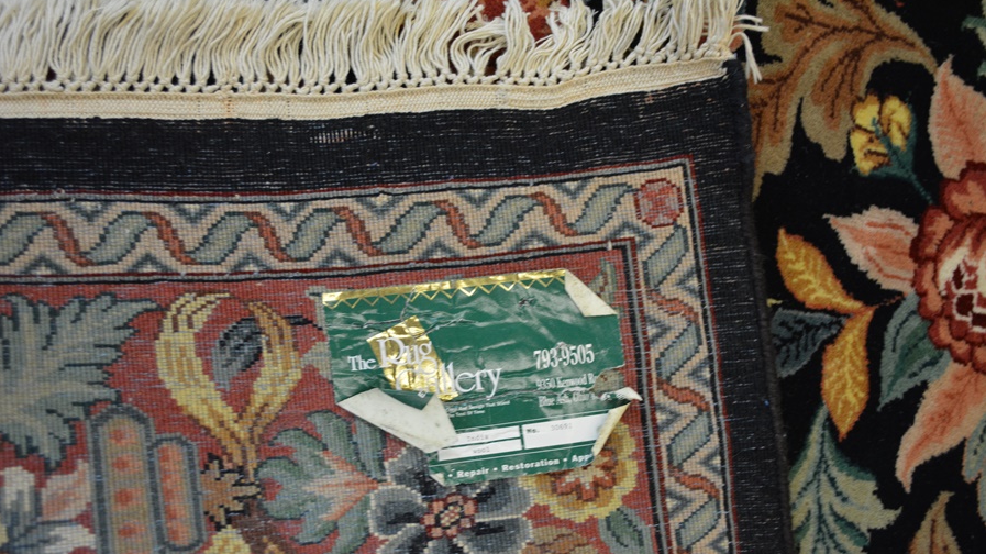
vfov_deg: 28.9
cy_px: 322
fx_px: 1072
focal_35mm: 41
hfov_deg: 49.4
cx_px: 492
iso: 800
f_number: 4.2
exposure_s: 1/60
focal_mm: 26
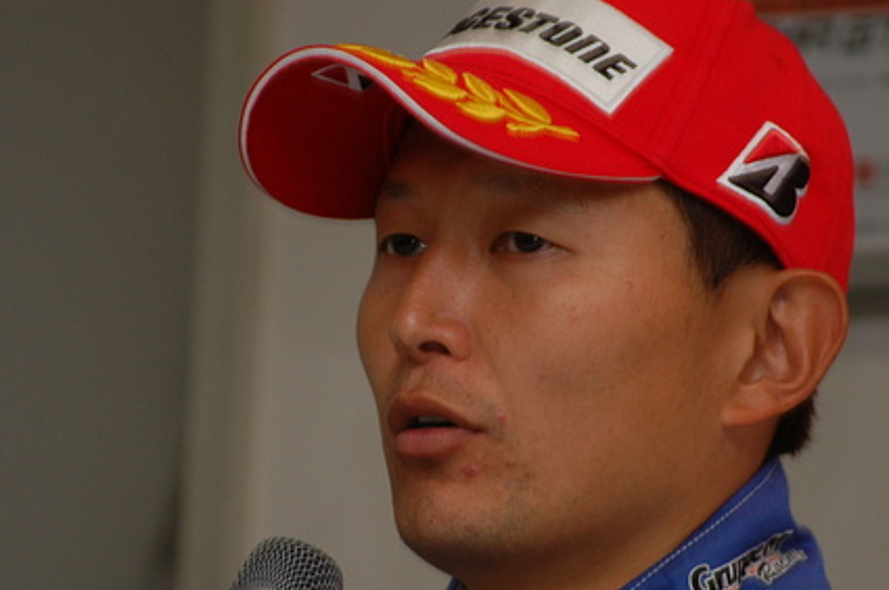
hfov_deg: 4.0
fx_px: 12575
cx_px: 460
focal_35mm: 510
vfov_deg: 2.7
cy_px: 412
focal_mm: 200
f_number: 5.6
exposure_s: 1/60
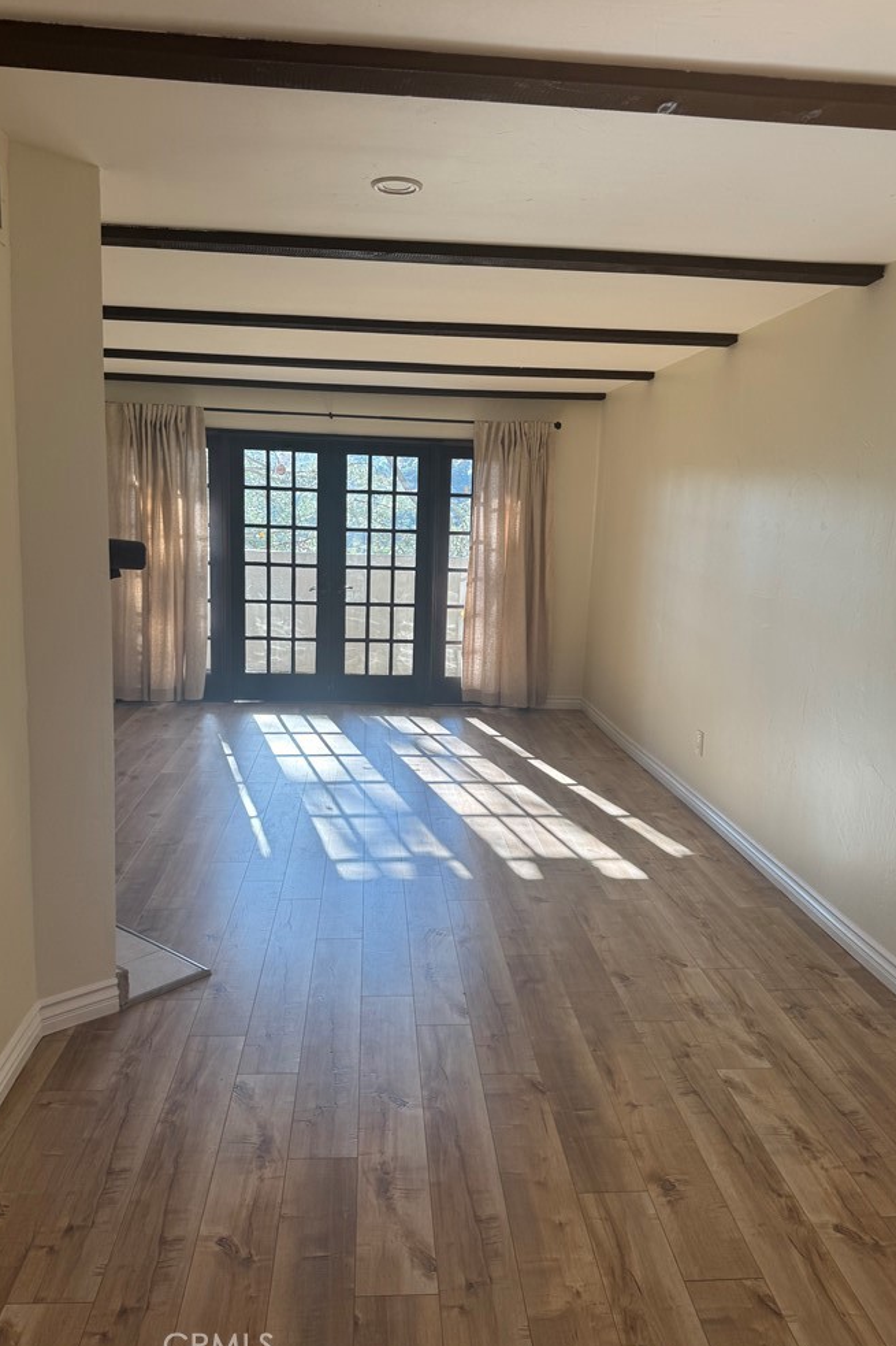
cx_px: 447
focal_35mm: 26
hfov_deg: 49.5
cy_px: 664
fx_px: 971
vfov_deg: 69.4
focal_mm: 6.76
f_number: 1.78
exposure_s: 1/164
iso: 64
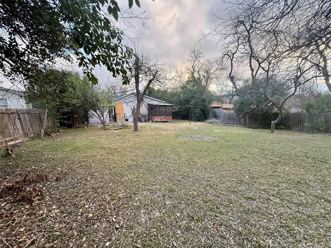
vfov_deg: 85.7
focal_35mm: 14
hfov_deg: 102.1
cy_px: 124
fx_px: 134
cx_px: 166
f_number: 2.2
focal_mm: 2.22
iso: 64
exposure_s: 1/99
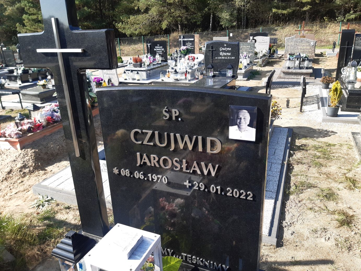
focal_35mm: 26
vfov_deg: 53.1
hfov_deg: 67.3
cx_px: 180
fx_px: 271
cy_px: 136
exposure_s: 1/618
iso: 40
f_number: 1.7
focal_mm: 3.92
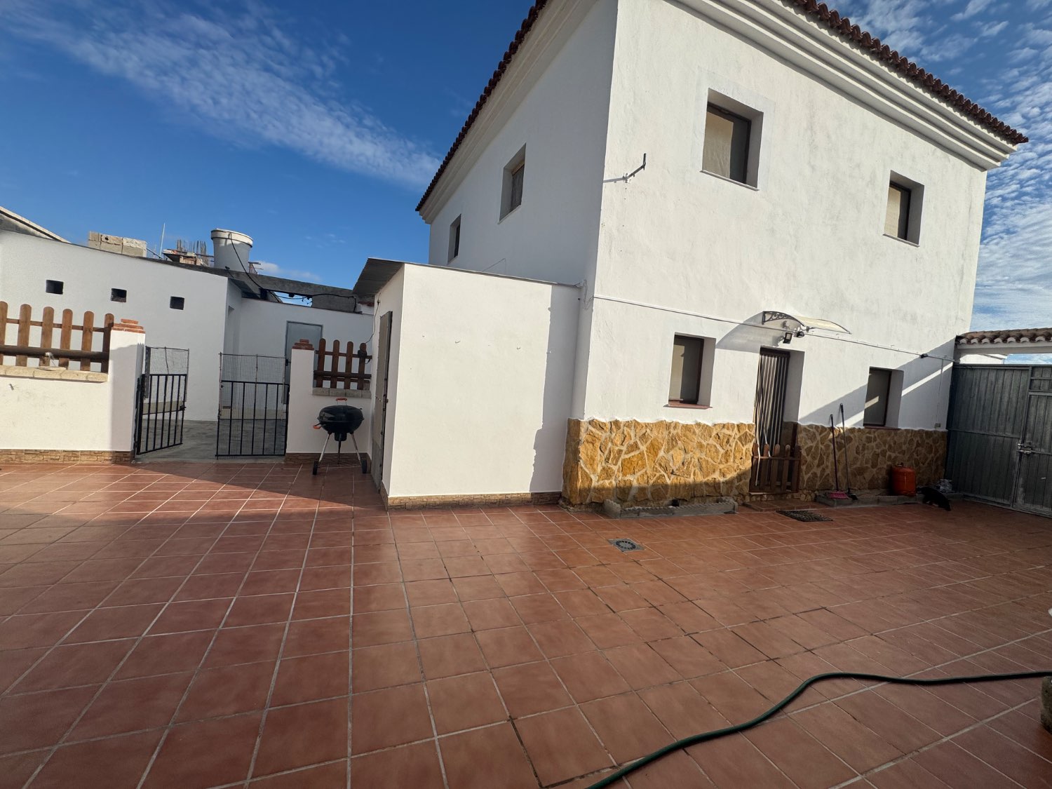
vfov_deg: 85.7
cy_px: 394
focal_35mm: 14
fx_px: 425
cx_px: 526
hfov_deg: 102.1
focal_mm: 2.22
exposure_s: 1/3906
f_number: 2.2
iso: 40
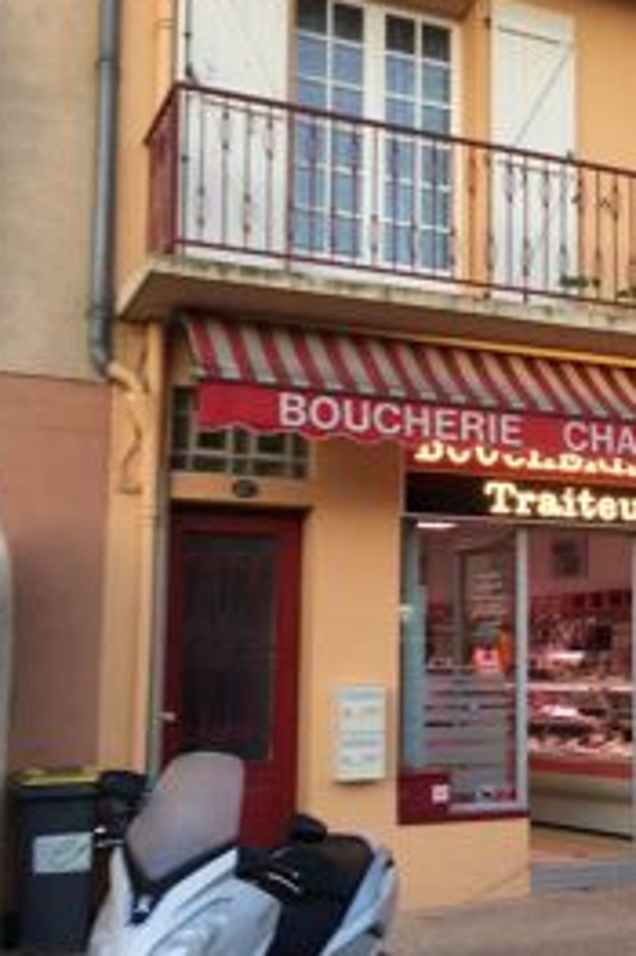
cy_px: 518
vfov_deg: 40.3
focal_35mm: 49
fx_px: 1300
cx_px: 531
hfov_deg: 26.8
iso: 50
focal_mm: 4.15
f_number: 2.2
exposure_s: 1/50
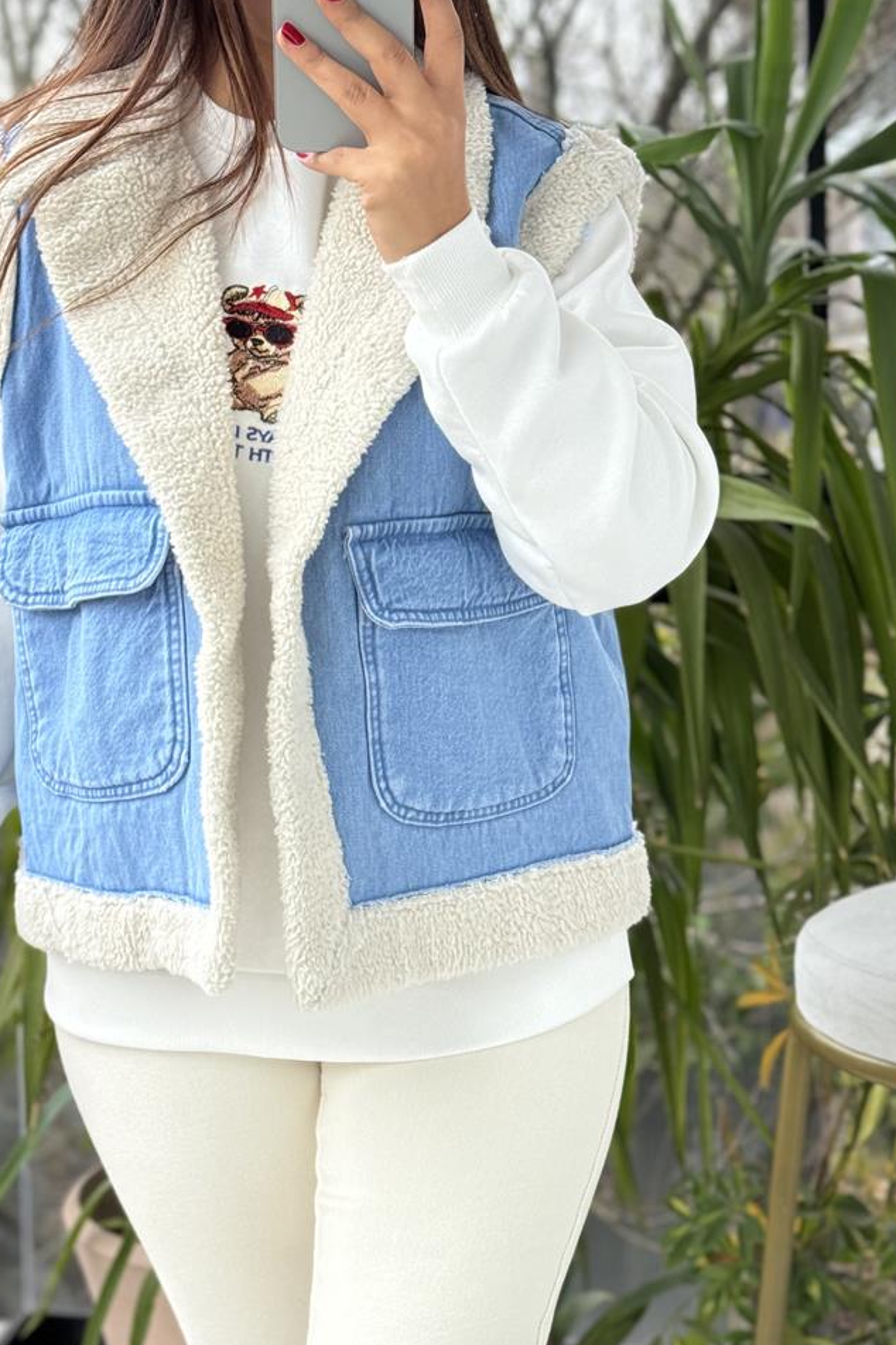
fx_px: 2613
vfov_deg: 28.7
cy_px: 507
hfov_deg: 19.4
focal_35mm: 70
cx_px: 334
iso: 100
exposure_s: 1/114
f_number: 1.78
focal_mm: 6.76
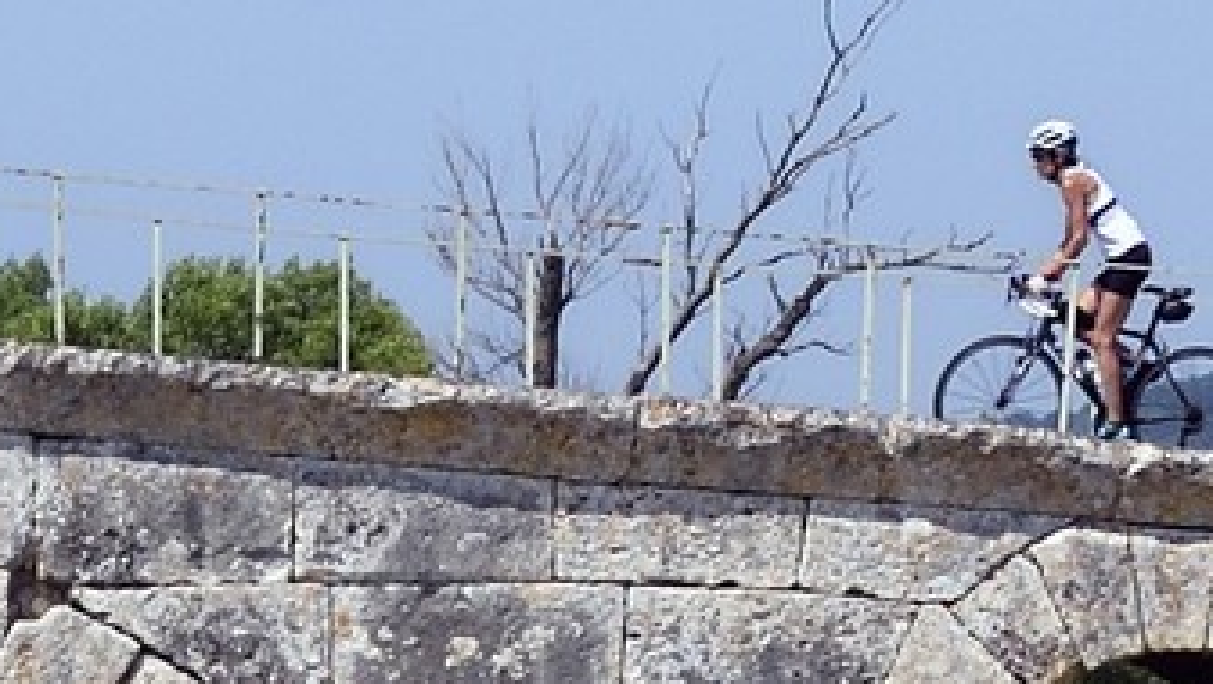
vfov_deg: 3.1
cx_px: -846
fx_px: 12004
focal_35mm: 373
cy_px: 2702
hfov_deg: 5.7
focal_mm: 50
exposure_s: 1/250
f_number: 14
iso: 200
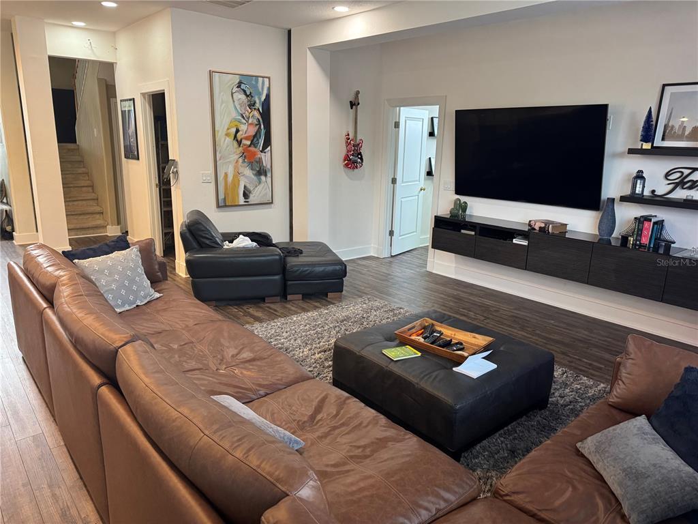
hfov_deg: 71.6
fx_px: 484
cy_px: 262
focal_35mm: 24
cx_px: 349
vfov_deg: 56.8
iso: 320
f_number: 1.78
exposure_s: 1/60
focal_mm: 6.76
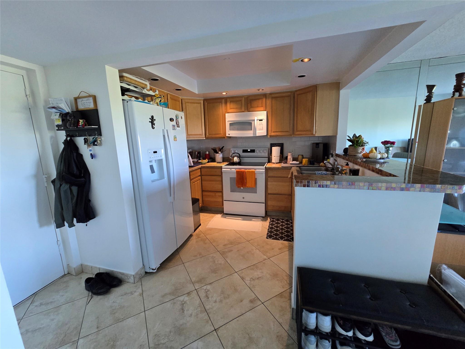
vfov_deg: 89.9
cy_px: 174
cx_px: 232
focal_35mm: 13
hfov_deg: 106.2
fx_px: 175
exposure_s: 1/60
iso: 640
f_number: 2.2
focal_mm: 2.2
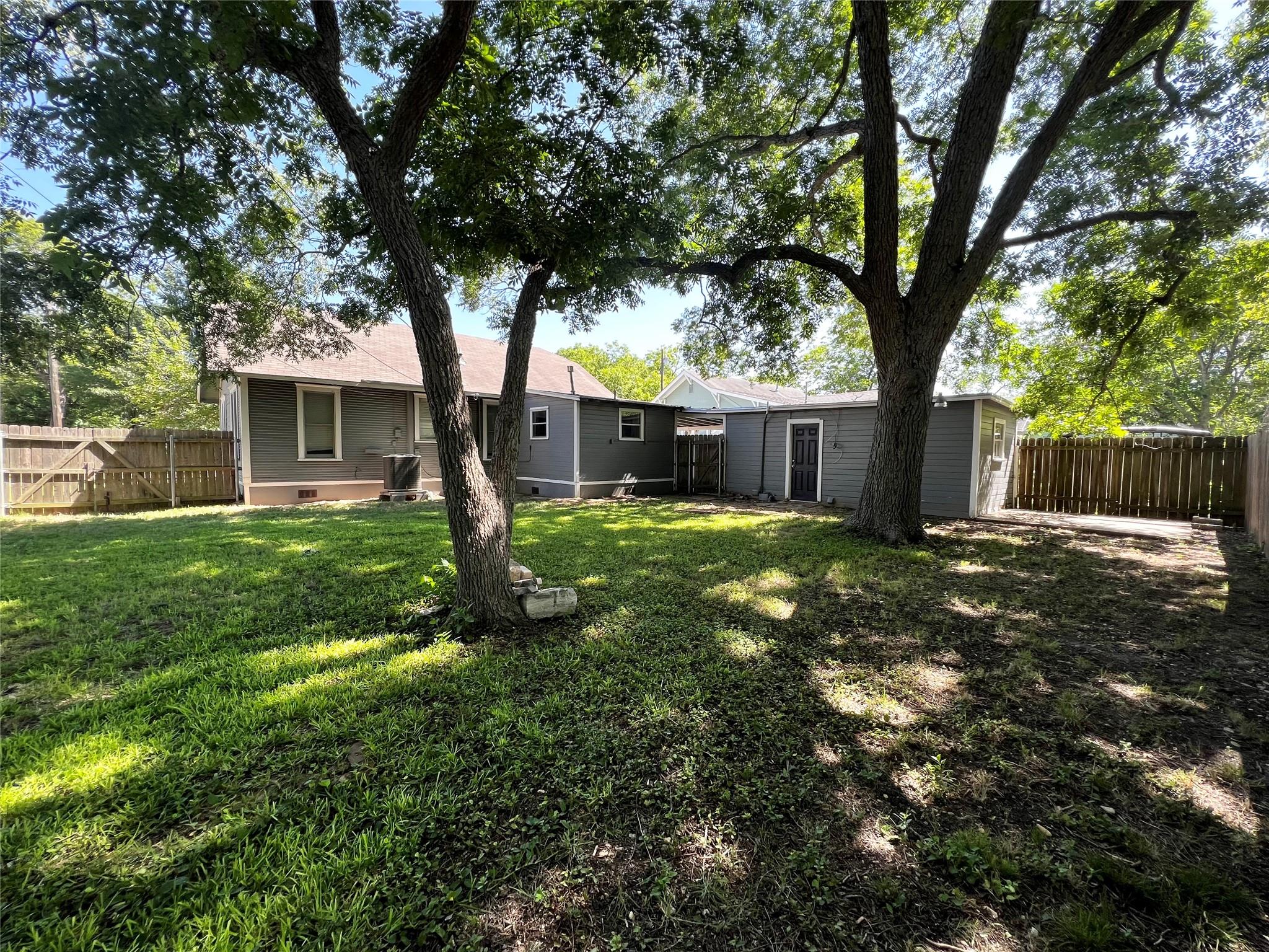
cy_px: 476
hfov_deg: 106.2
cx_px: 634
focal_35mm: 13
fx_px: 477
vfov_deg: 89.9
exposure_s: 1/218
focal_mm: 1.57
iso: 32
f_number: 1.8
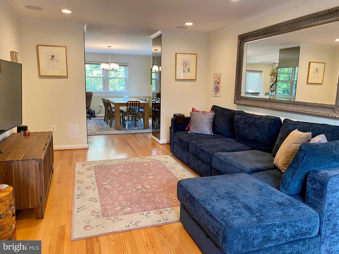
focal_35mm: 26
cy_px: 127
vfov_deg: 53.1
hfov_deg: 67.3
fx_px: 255
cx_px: 170
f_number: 1.8
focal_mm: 4.25
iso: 100
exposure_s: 1/60
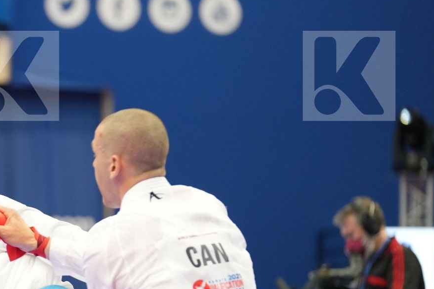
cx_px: 13
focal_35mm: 284
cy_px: 251
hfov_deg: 7.2
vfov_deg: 4.8
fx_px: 3423
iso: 3200
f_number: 2.8
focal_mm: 138
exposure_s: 1/1000
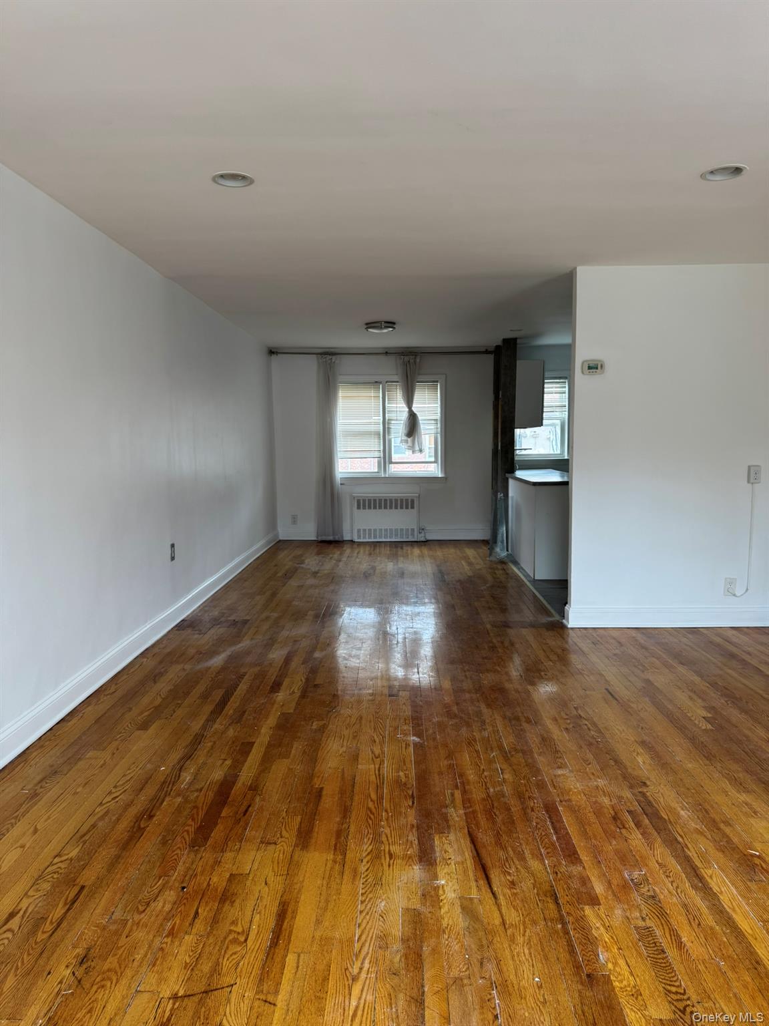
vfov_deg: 71.6
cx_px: 384
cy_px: 513
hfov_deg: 56.8
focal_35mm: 24
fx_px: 711
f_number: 1.78
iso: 125
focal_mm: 6.76
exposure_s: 1/121
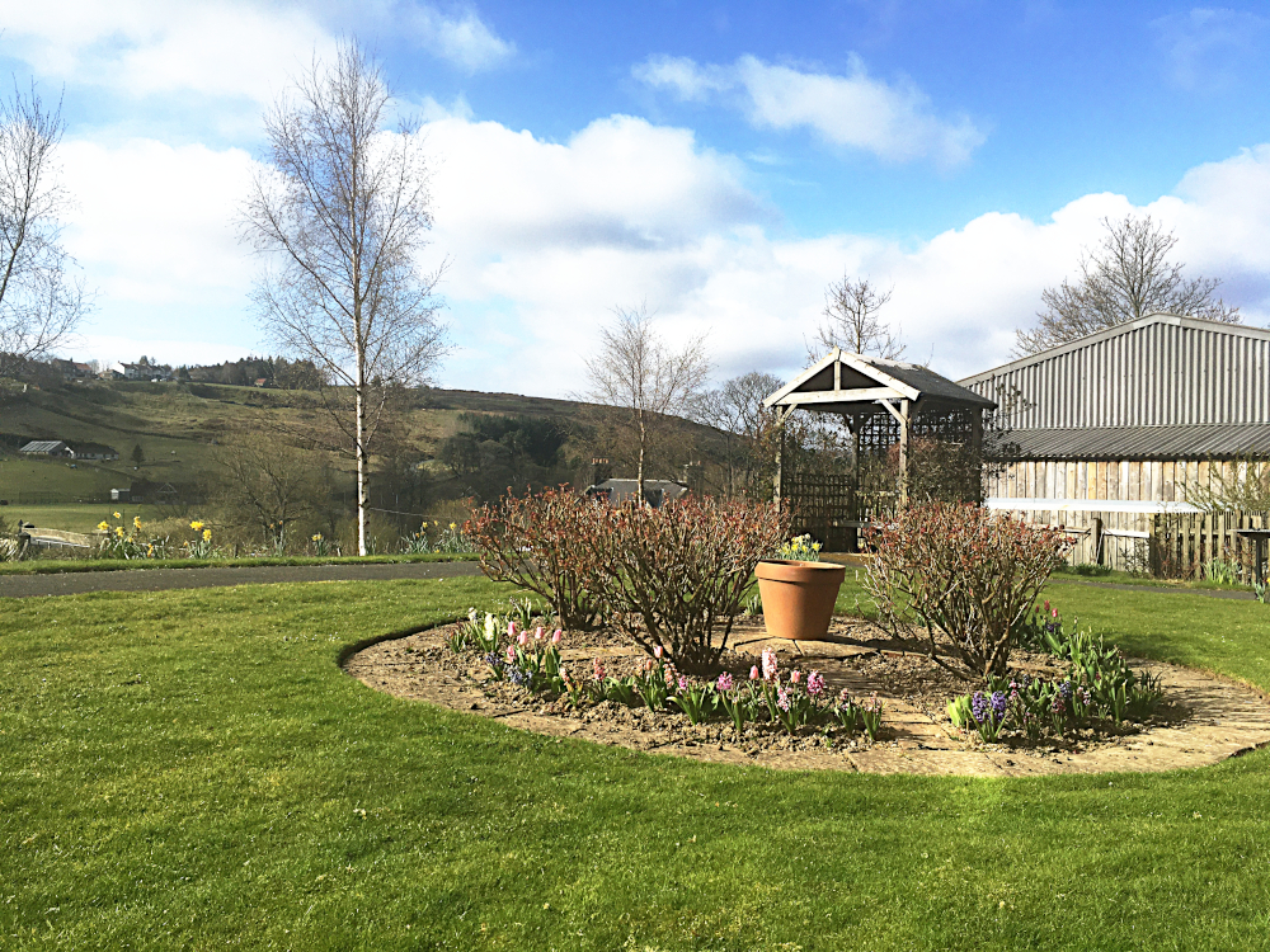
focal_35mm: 29
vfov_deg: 48.2
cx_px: 635
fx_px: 1064
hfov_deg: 61.7
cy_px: 476
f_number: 2.2
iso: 25
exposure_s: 1/1304
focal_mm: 4.15
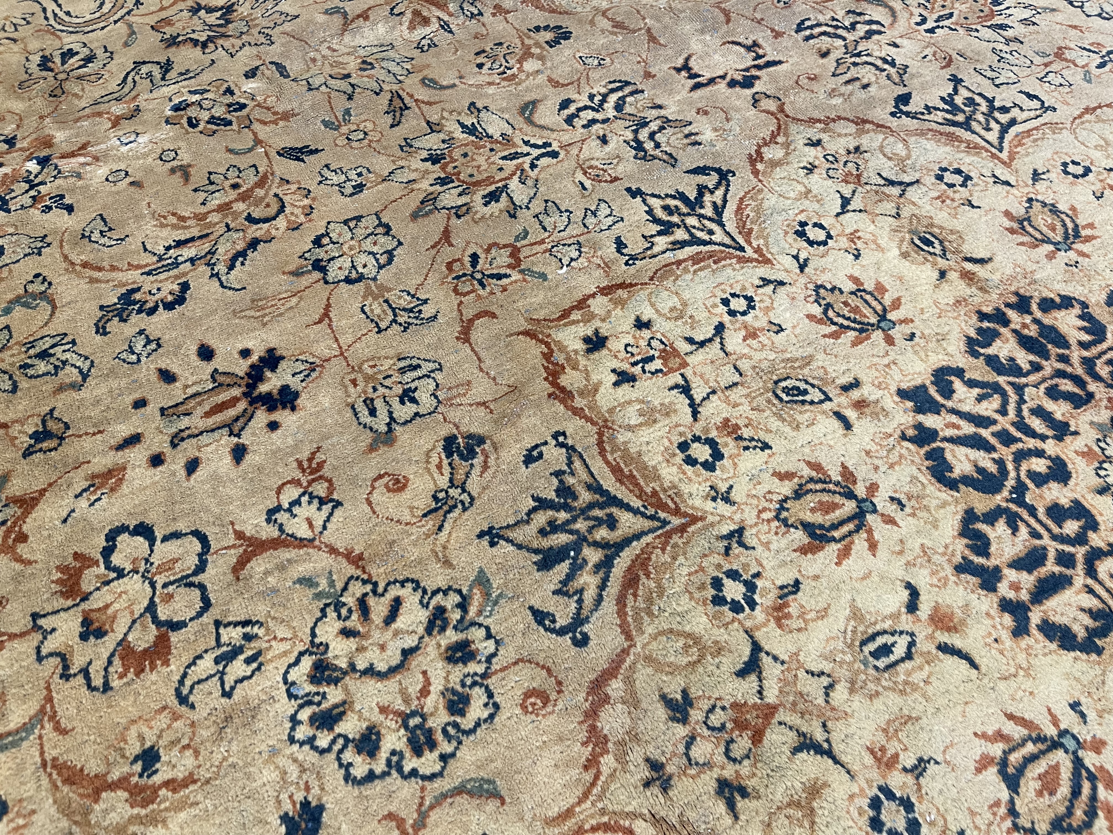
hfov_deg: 69.4
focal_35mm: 25
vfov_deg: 54.9
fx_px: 804
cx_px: 556
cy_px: 418
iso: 160
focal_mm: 5.1
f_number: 1.6
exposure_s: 1/60
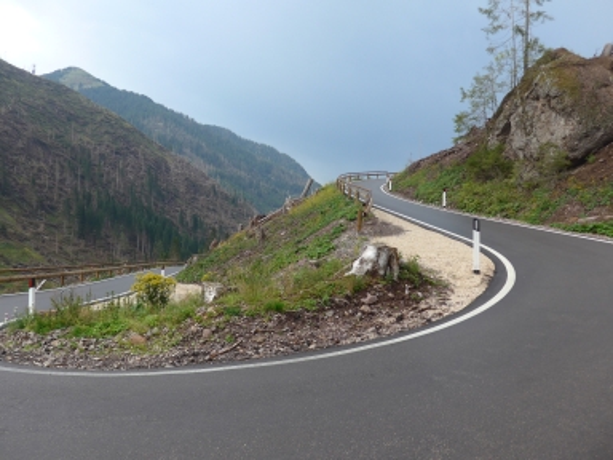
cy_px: 230
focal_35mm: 29
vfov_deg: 48.2
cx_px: 306
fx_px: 514
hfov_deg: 61.7
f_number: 2.8
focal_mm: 6
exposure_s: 1/640
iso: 80
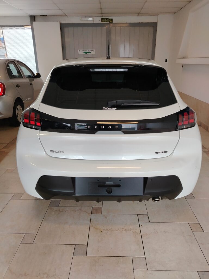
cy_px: 140
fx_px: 193
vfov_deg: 71.6
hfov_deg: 56.8
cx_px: 104
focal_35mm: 24
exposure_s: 1/100
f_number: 1.75
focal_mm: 5.25
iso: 453
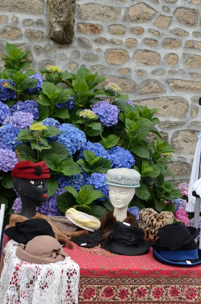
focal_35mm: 54
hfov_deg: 24.9
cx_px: 100
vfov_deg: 36.9
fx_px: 454
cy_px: 152
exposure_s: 1/200
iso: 200
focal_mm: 36
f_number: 6.3
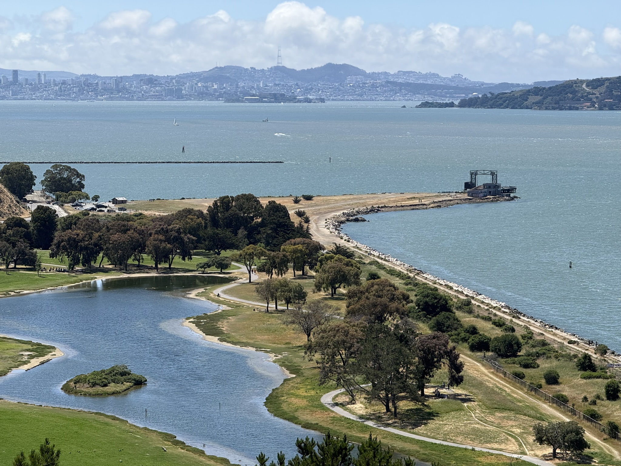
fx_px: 2153
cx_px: 310
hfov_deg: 16.4
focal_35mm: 120
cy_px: 233
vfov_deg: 12.3
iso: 50
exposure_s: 1/1689
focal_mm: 15.66
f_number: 2.8
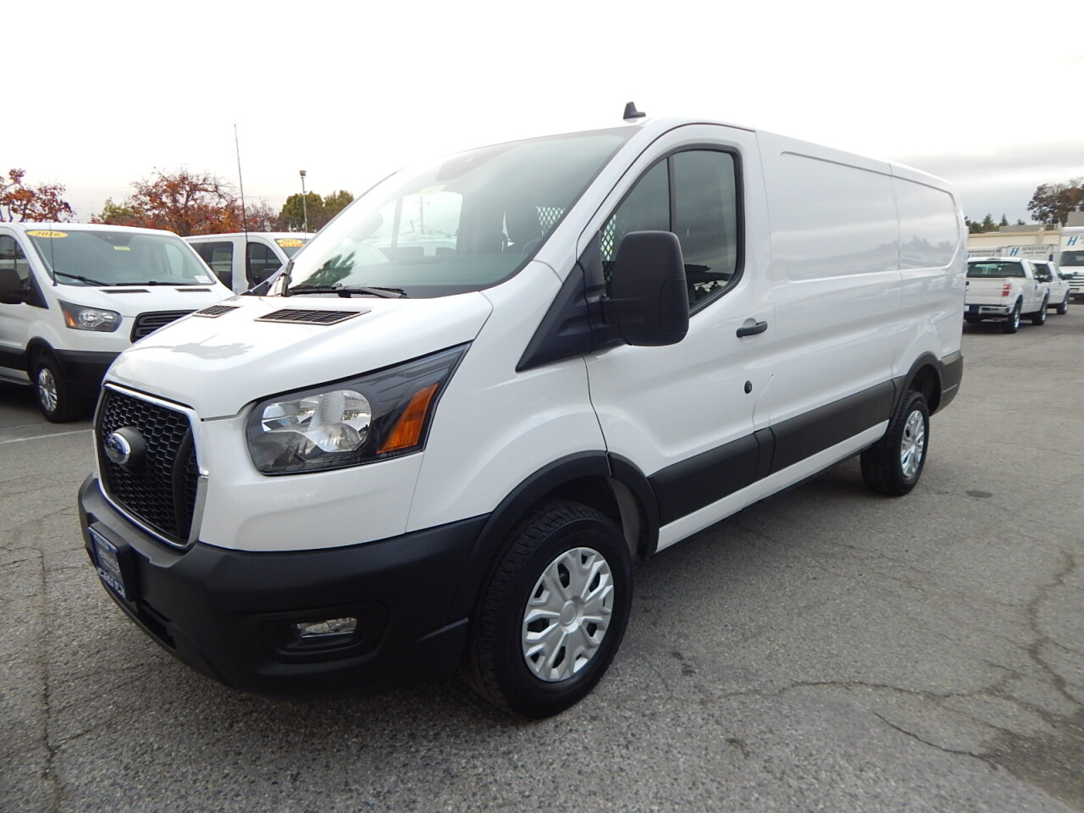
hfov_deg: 76.4
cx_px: 542
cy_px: 406
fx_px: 689
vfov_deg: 61.1
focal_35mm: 22
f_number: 3
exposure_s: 1/250
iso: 125
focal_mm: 4
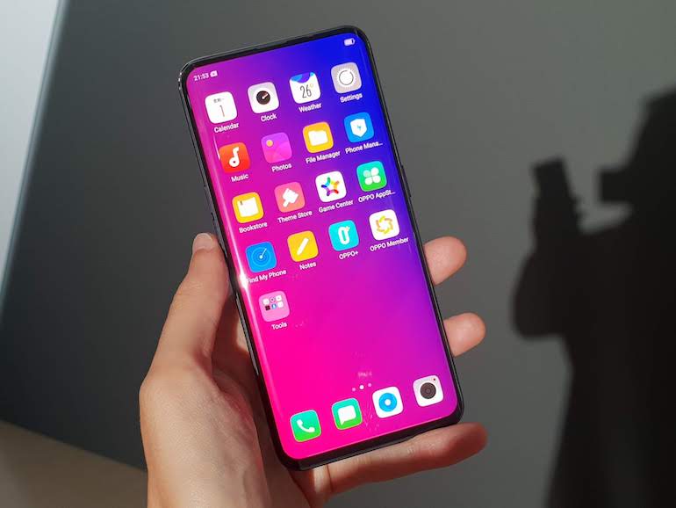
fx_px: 508
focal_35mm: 26
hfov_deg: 67.3
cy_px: 254
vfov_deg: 53.1
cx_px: 338
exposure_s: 1/50
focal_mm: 4.3
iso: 100
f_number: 2.4
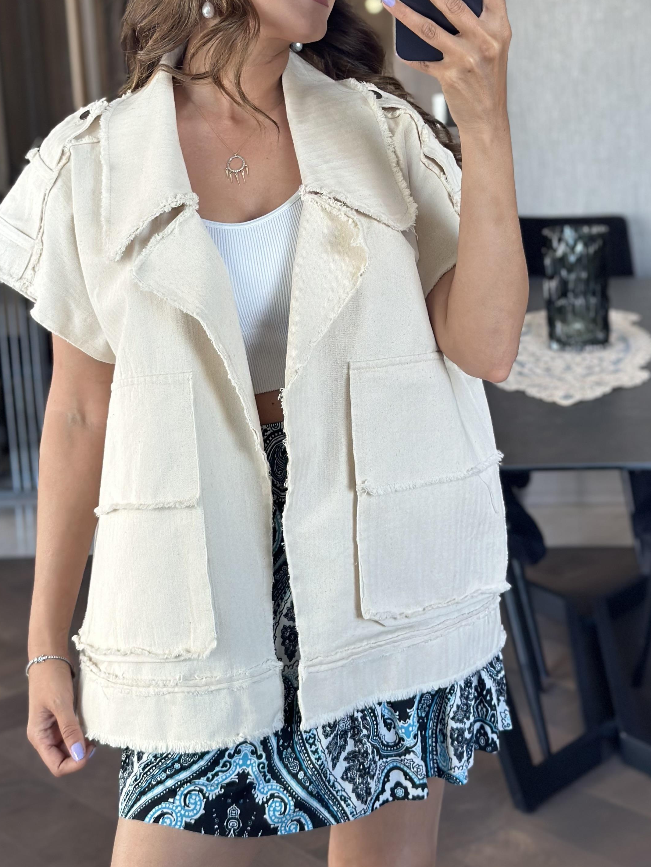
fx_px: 1705
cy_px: 306
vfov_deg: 28.4
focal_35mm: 68
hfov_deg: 21.6
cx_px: 296
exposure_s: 1/86
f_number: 1.78
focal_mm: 6.86
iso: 125
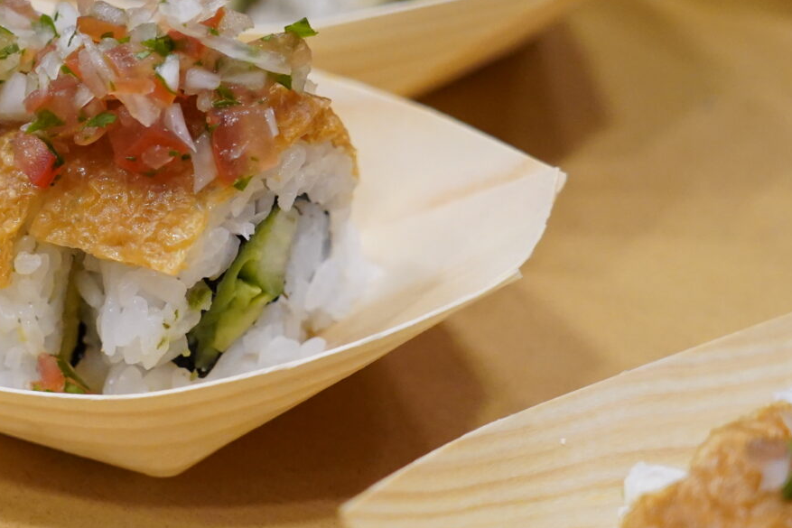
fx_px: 4686
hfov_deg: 9.6
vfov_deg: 6.5
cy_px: 267
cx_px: 118
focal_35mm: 213
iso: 4000
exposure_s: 1/320
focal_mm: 73
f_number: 4
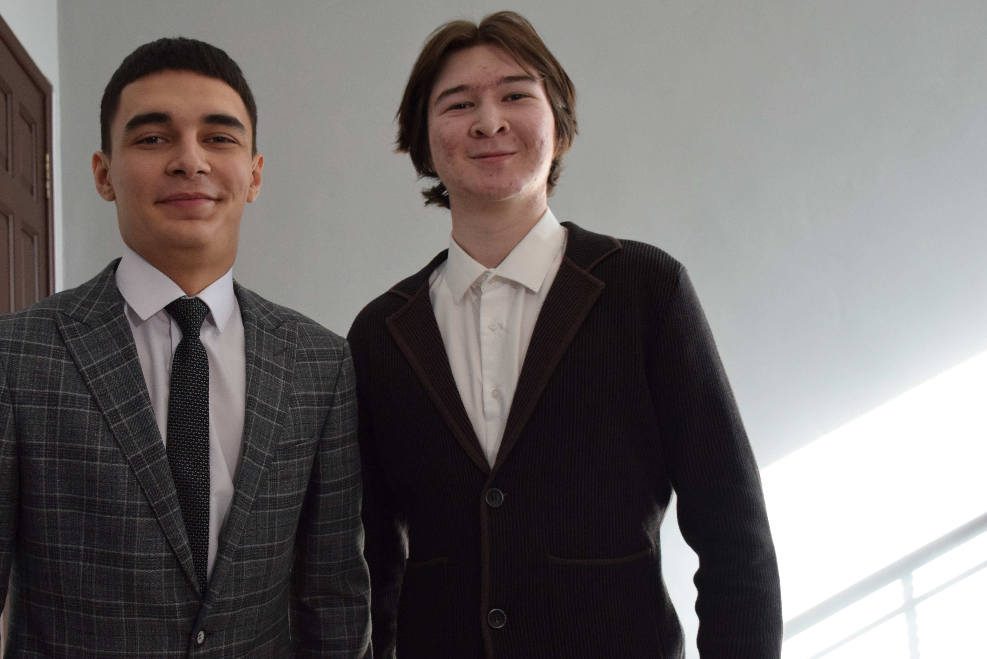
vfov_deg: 31.2
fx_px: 1179
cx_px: 357
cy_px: 328
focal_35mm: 43
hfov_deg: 45.0
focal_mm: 22
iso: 1600
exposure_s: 1/250
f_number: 4
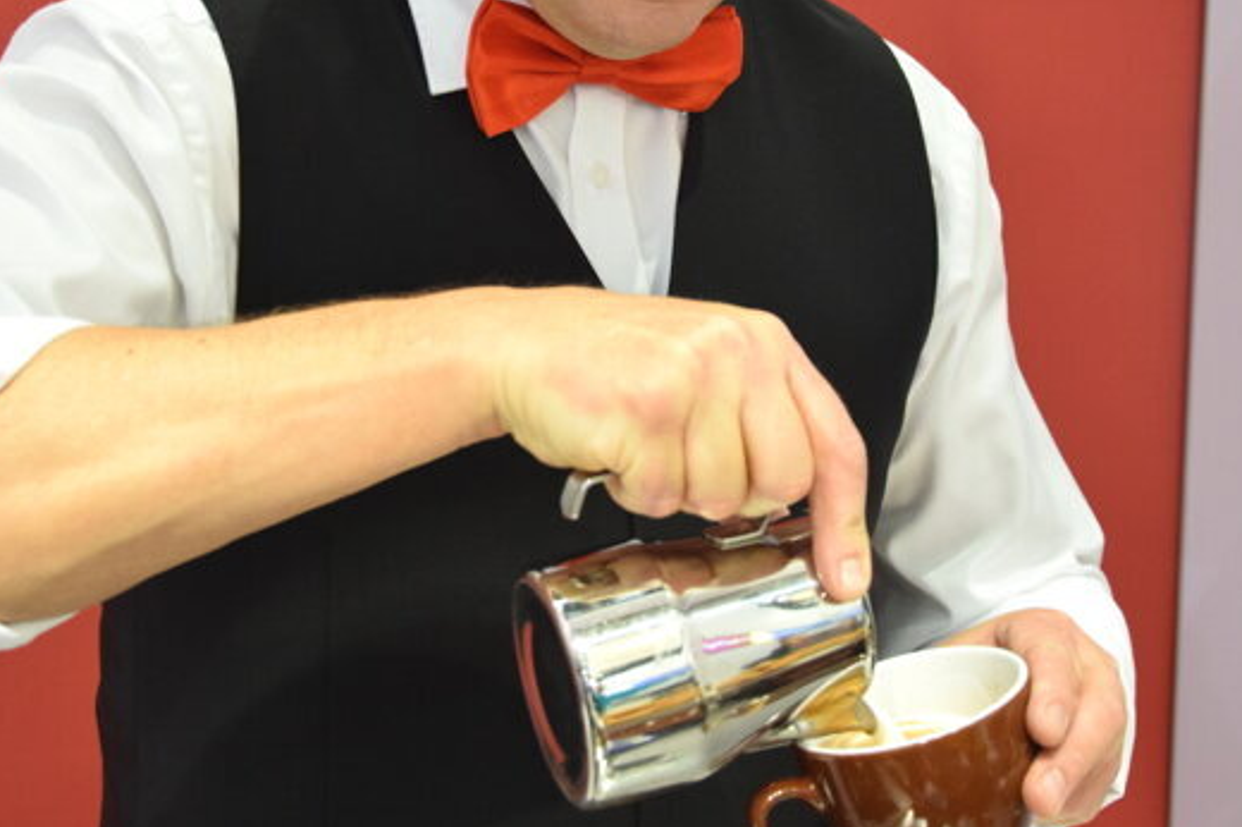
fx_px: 2586
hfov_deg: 27.0
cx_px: 666
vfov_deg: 18.1
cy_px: 209
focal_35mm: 75
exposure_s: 1/125
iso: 1600
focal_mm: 30
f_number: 5.6
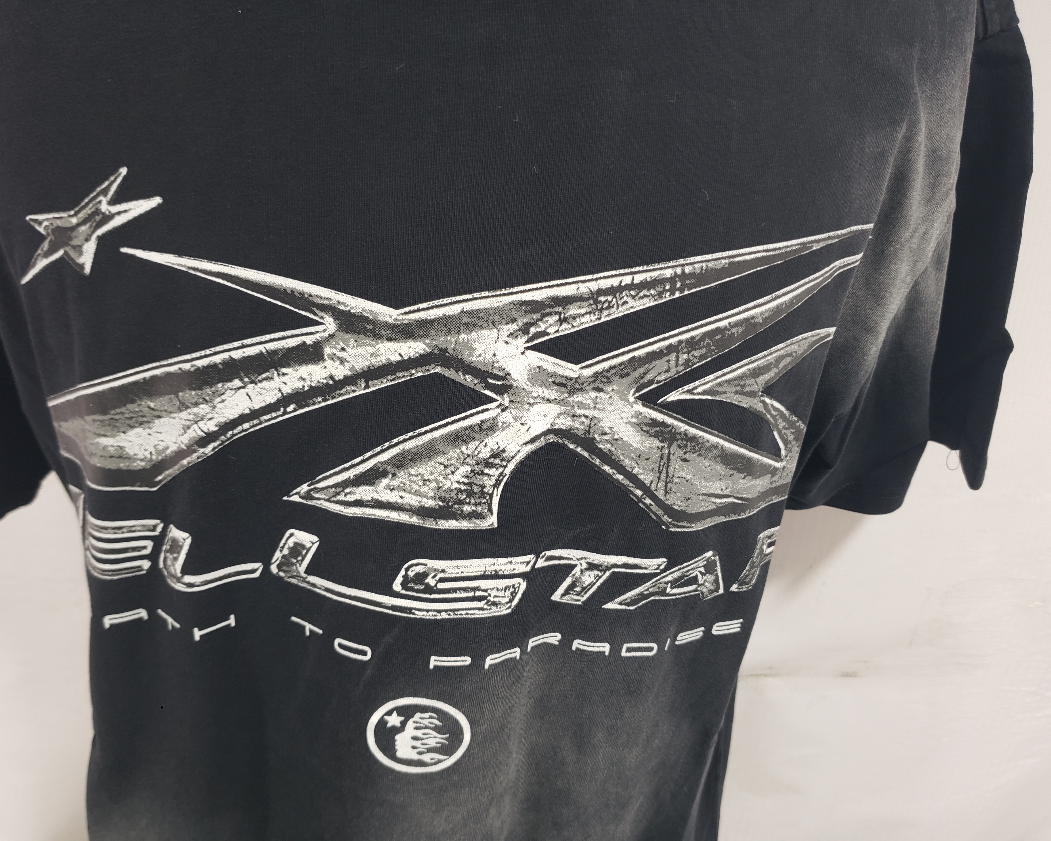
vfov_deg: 51.5
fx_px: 871
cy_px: 418
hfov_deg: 62.2
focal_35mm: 28
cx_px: 515
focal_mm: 4.3
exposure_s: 1/50
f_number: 1.5
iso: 80
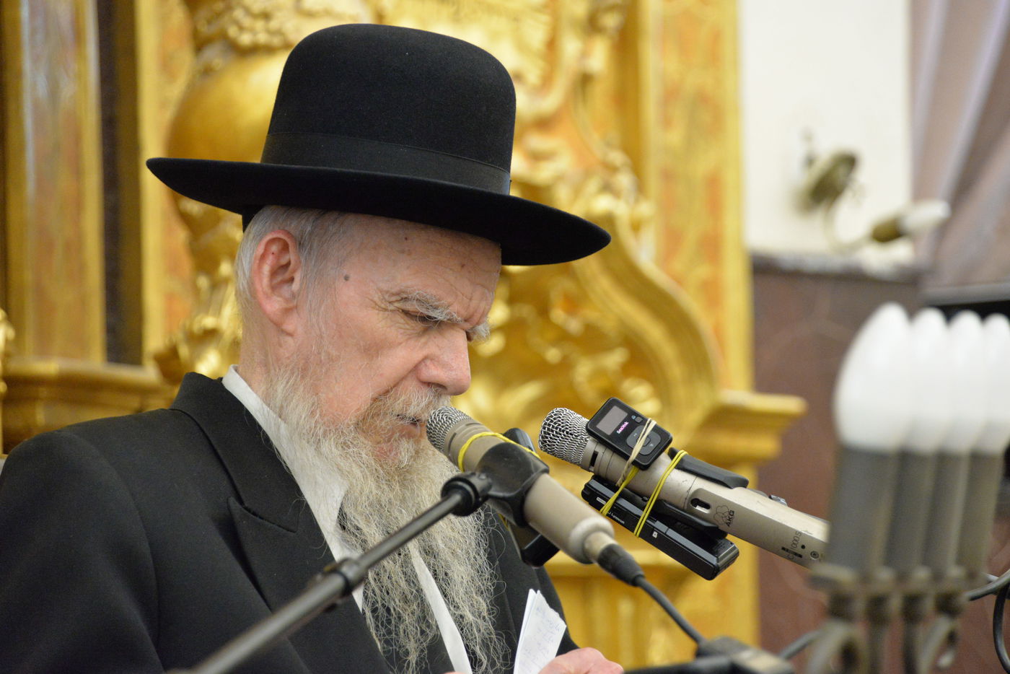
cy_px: 337
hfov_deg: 13.2
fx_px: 4349
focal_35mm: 155
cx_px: 505
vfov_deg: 8.9
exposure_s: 1/250
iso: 6400
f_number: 6
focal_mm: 155
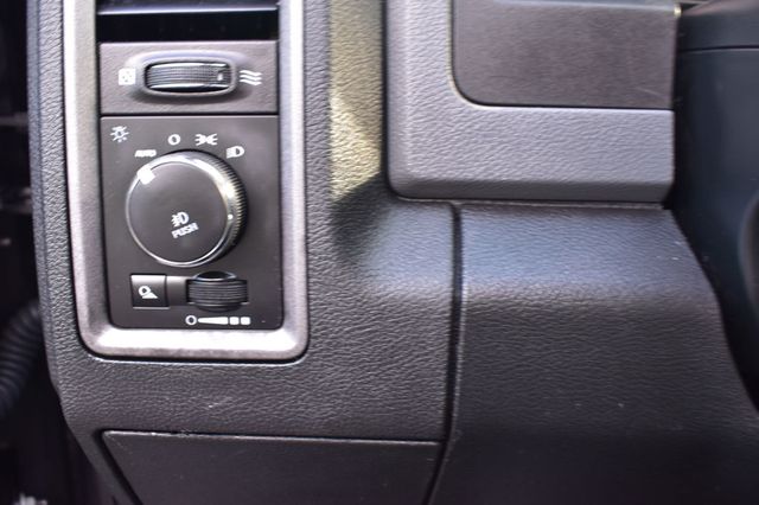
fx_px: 727
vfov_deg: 38.3
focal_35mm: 34
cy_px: 252
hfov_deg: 55.1
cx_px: 380
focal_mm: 23
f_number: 6.3
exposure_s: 1/15
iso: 400
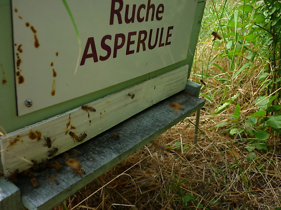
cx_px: 140
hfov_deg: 55.4
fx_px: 268
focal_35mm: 33
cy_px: 105
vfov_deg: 42.9
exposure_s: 1/200
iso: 80
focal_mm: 5.5
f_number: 2.8
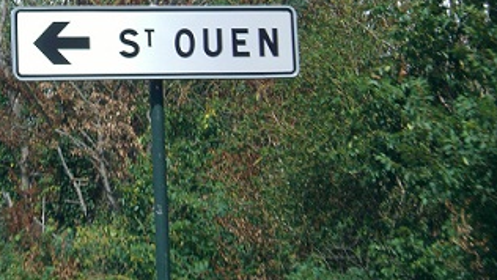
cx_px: 49
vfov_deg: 5.3
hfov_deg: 9.3
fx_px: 3032
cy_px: 24
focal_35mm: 230
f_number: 5.4
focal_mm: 23.7
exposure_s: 1/200
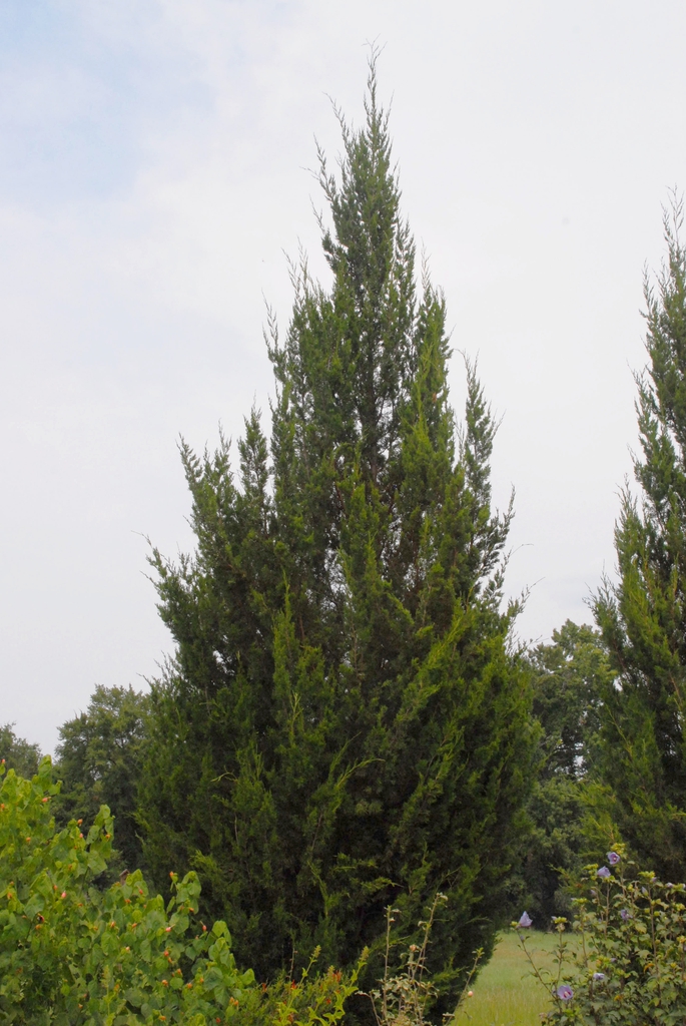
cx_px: 343
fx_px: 1198
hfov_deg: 32.0
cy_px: 513
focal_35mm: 42
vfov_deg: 46.4
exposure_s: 1/500
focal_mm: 28
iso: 400
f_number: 11
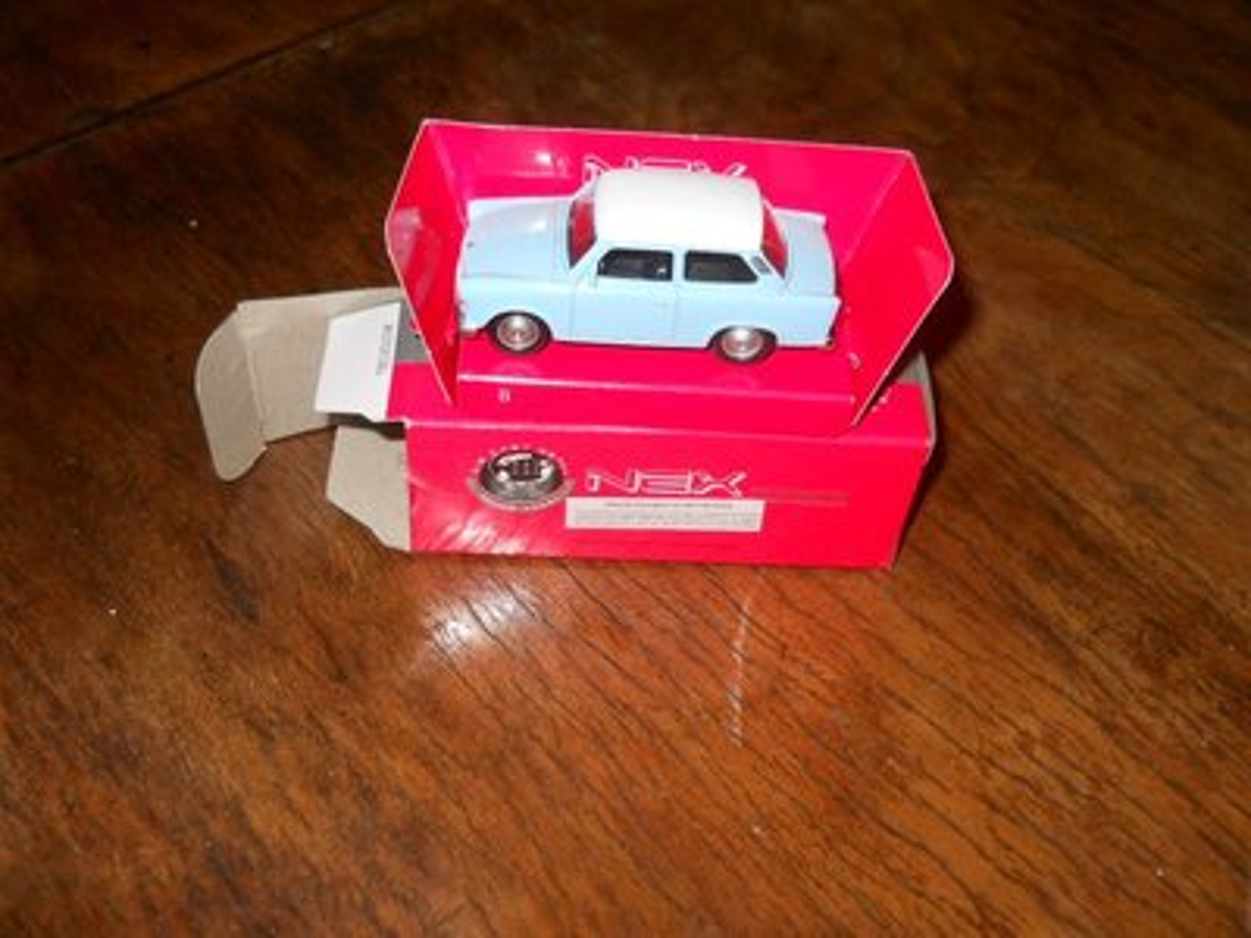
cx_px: 626
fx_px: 1482
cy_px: 469
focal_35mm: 41
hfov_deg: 45.8
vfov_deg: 35.1
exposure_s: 1/30
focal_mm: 6.72
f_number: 3.1
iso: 80
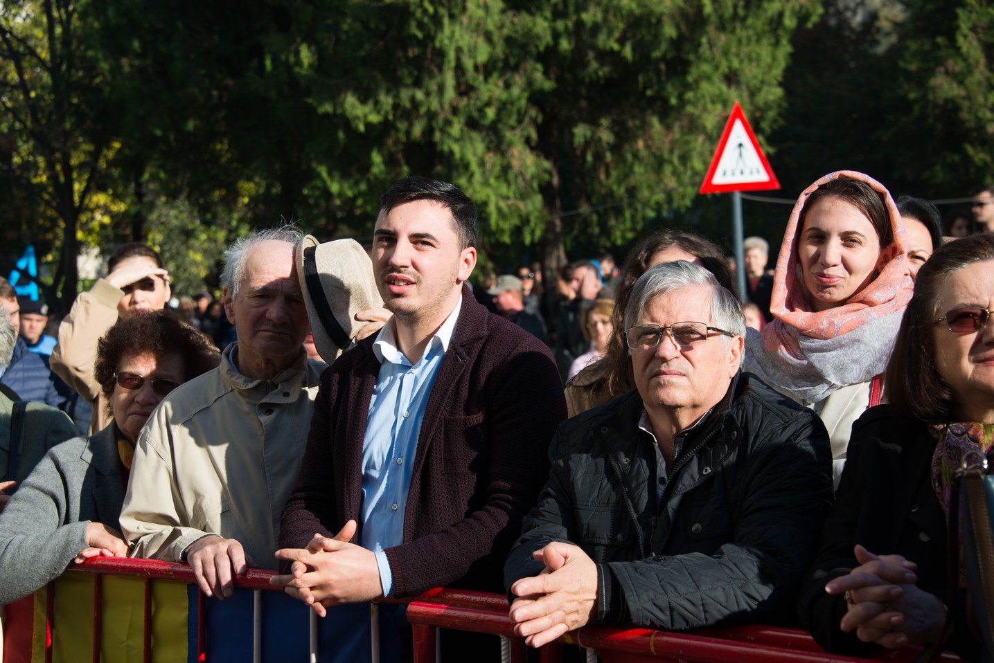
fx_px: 1989
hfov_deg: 28.1
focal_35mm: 72
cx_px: 497
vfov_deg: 18.9
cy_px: 332
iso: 100
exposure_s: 1/250
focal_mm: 72
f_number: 6.3
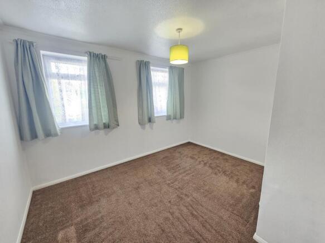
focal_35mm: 13
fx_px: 122
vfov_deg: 89.9
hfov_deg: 106.2
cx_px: 162
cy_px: 122
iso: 320
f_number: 2.2
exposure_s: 1/50
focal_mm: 2.2
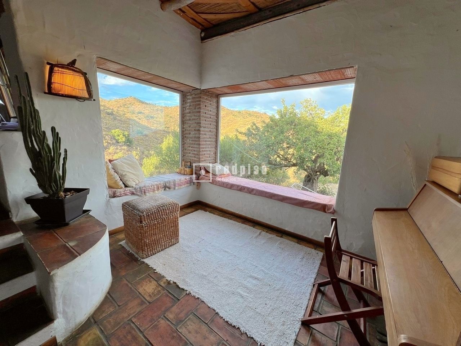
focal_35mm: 13
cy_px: 173
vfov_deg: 89.9
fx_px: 173
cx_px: 230
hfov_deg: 106.2
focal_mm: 1.57
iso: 32
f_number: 1.8
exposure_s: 1/151
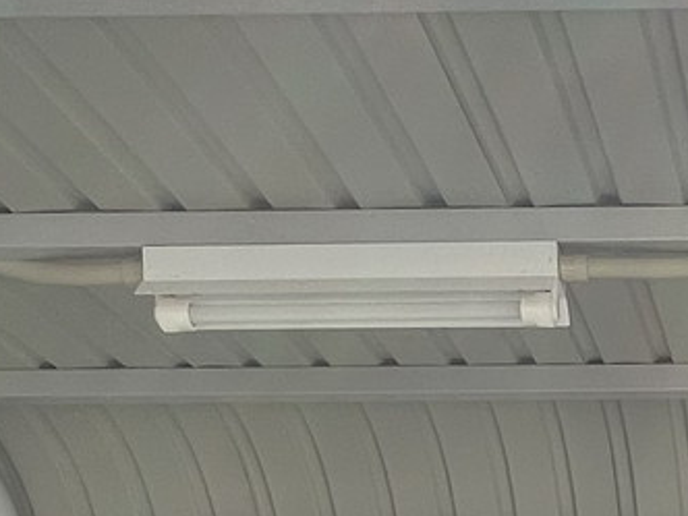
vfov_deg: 14.6
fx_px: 1610
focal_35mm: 81
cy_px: 1067
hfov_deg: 22.2
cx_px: 835
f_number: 2.4
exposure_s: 1/247
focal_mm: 1.55
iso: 25
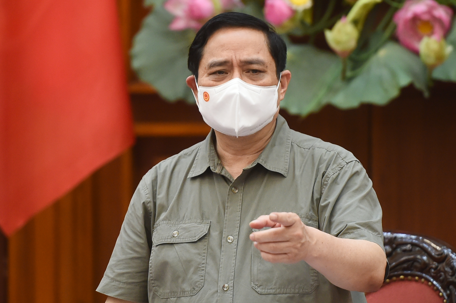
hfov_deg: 10.3
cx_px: 228
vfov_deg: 6.9
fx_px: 2532
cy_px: 152
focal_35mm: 200
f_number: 2.8
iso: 2500
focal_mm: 200
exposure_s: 1/250
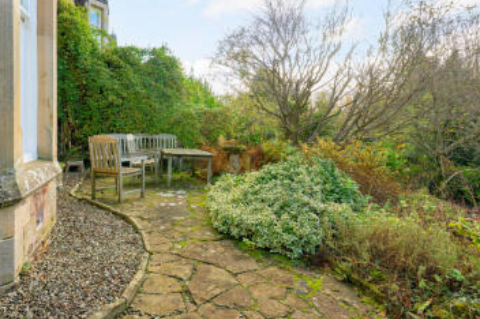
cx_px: 199
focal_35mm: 23
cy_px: 111
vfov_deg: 54.1
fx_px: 306
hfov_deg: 75.5
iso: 640
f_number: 7.1
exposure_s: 1/200
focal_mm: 17
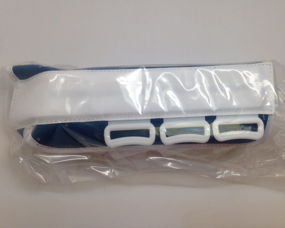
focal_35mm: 35
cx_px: 150
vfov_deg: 42.2
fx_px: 295
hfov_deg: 51.5
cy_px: 112
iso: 80
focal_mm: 4.12
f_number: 2.4
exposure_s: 1/120
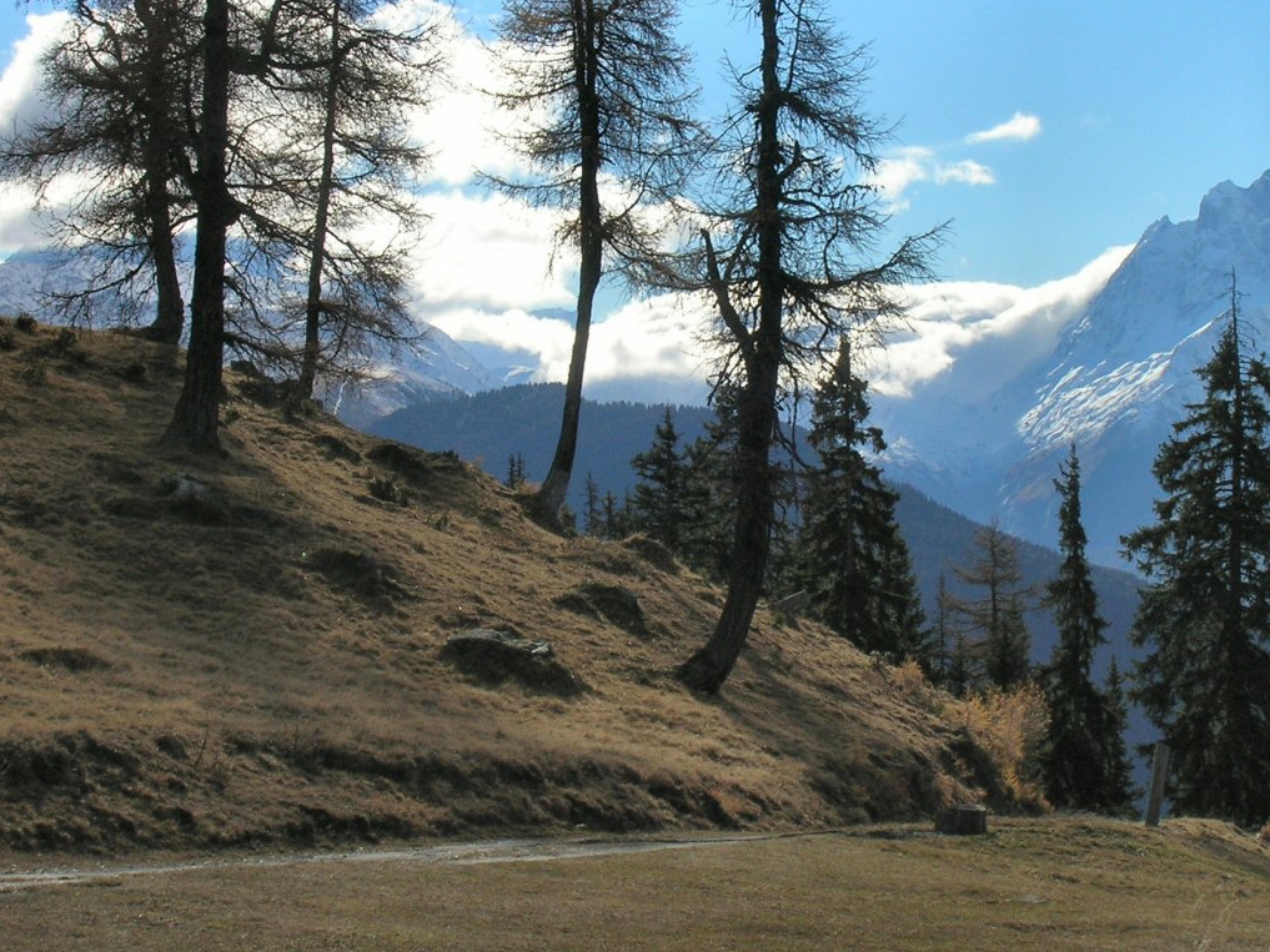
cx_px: 719
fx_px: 3559
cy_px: 358
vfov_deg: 15.2
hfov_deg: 20.2
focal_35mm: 97
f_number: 6.7
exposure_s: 1/382
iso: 50
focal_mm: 12.3
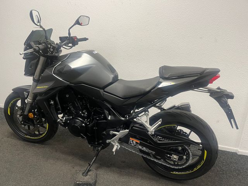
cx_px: 124
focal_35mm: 26
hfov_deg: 67.3
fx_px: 186
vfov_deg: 53.1
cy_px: 93
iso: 80
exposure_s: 1/50
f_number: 1.6
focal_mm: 5.1
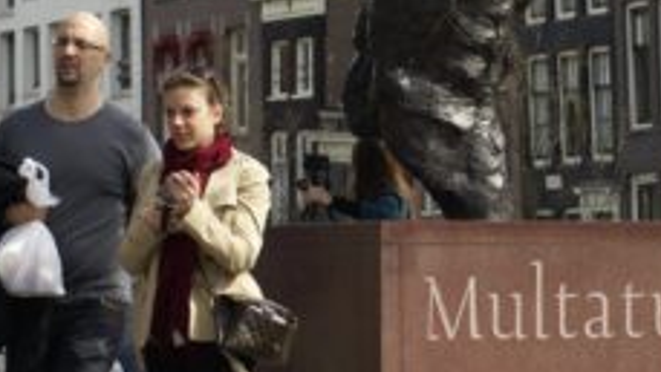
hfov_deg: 7.5
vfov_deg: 4.2
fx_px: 5067
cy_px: -9
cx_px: 410
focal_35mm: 289
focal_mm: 70
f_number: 8
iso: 100
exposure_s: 1/160
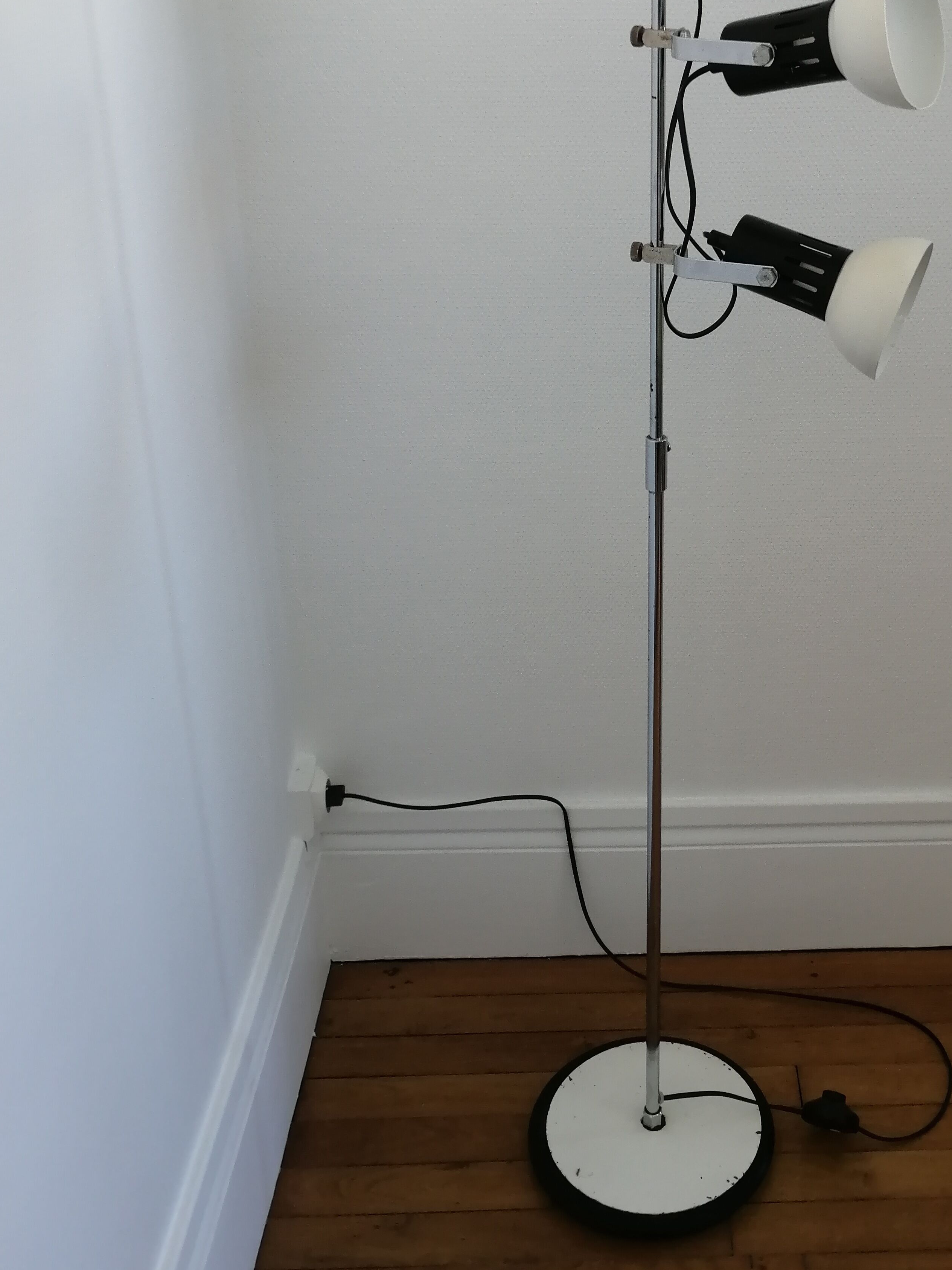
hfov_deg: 34.7
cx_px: 654
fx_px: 1503
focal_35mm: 41
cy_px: 388
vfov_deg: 44.8
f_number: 1.8
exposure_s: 1/50
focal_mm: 3.96
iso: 125
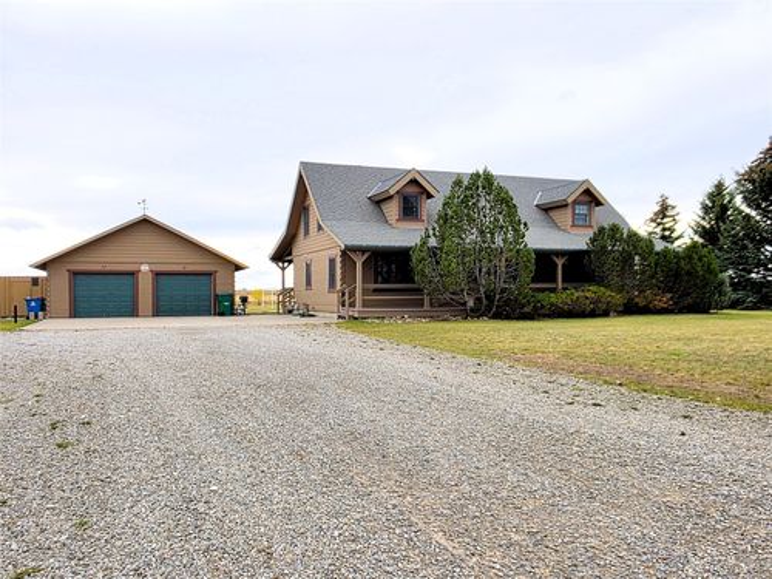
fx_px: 647
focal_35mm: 29
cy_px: 290
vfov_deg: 48.2
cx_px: 386
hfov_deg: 61.7
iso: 40
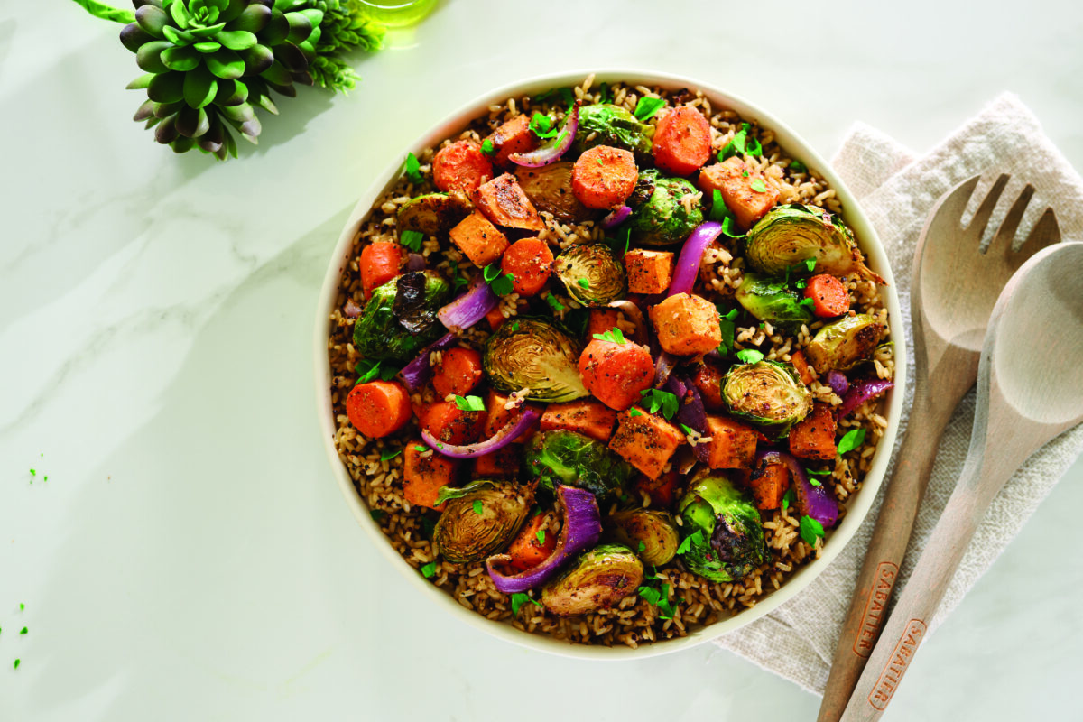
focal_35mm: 50
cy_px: 361
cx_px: 542
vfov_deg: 27.0
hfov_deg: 39.6
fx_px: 1504
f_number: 4
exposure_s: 1/15
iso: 160
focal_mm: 50
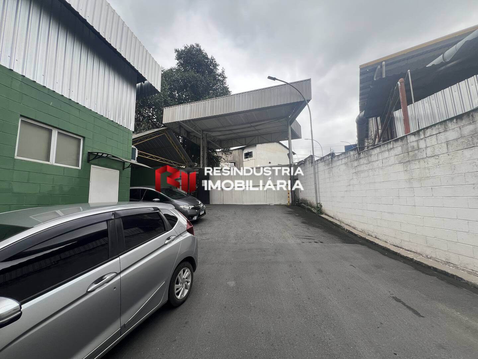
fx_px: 180
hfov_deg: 106.2
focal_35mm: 13
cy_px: 180
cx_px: 239
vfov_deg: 89.9
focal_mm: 1.57
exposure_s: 1/313
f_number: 1.8
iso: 32
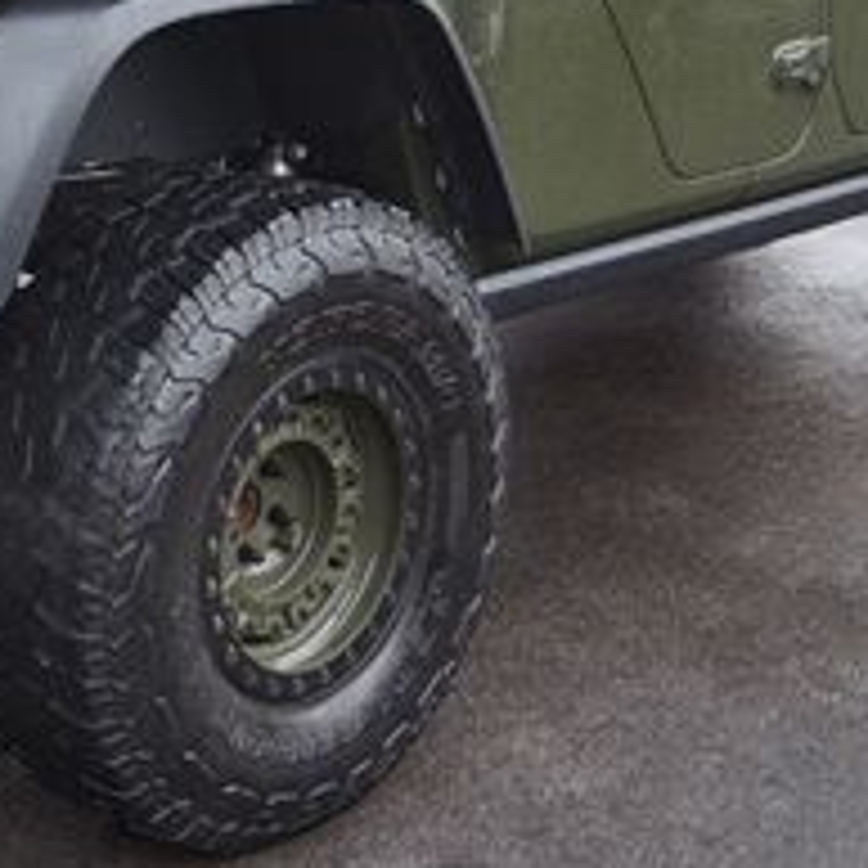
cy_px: 144
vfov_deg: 18.5
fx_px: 2638
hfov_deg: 18.4
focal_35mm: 93
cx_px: 112
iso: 160
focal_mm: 22
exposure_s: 1/60
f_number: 4
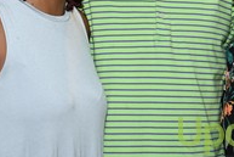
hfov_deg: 16.0
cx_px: 136
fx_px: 833
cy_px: -38
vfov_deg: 10.5
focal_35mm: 128
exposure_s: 1/125
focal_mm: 30
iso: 800
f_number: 3.2
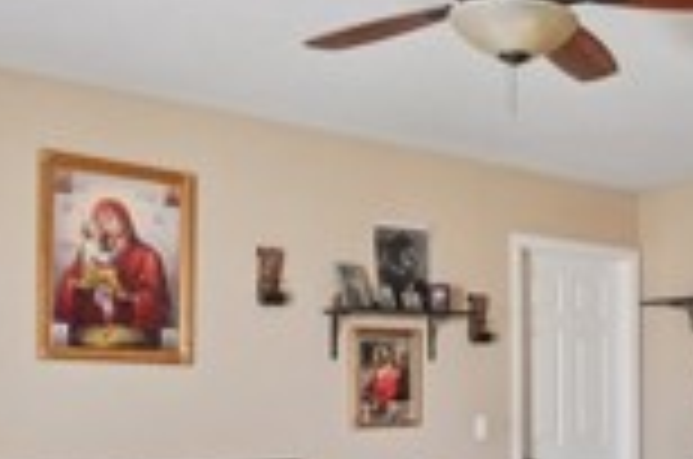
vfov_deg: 25.8
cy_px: 432
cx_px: 684
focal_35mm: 50
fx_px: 961
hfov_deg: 36.0
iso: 400
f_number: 8
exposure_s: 1/1.67
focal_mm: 12
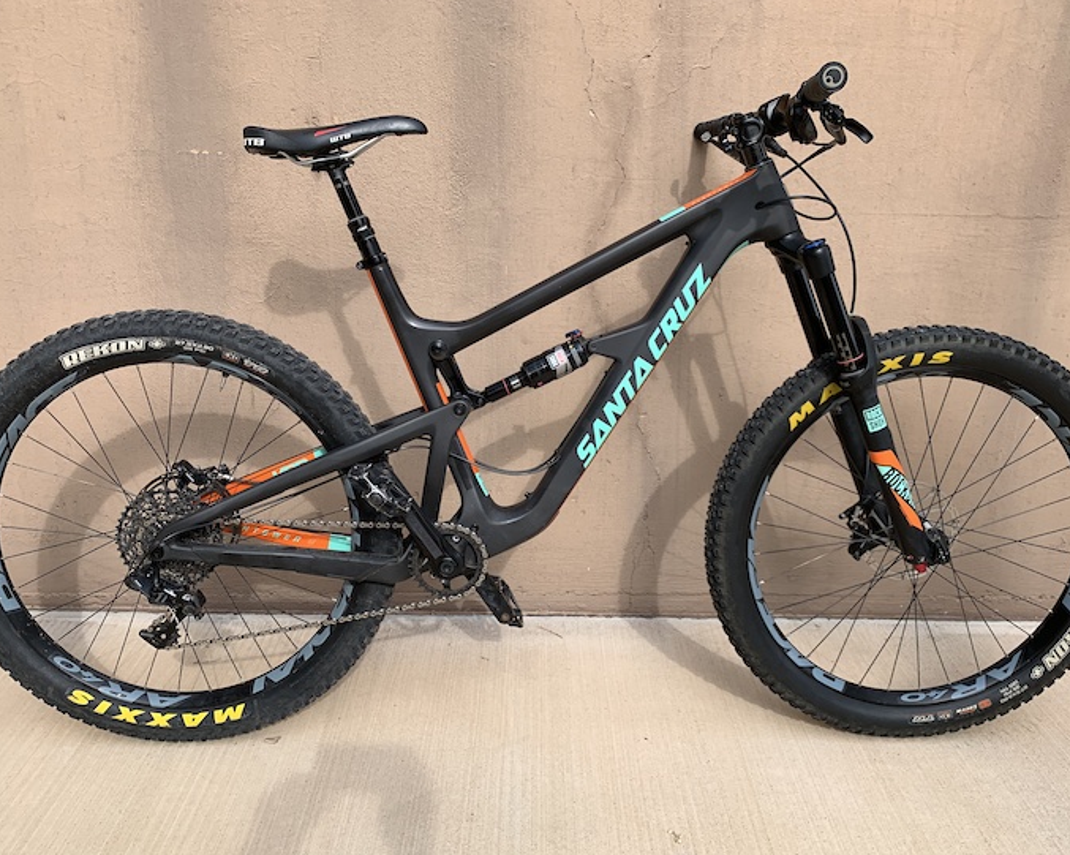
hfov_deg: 58.8
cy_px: 444
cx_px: 545
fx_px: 950
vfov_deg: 48.5
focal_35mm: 30
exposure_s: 1/534
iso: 25
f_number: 1.8
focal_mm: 4.25
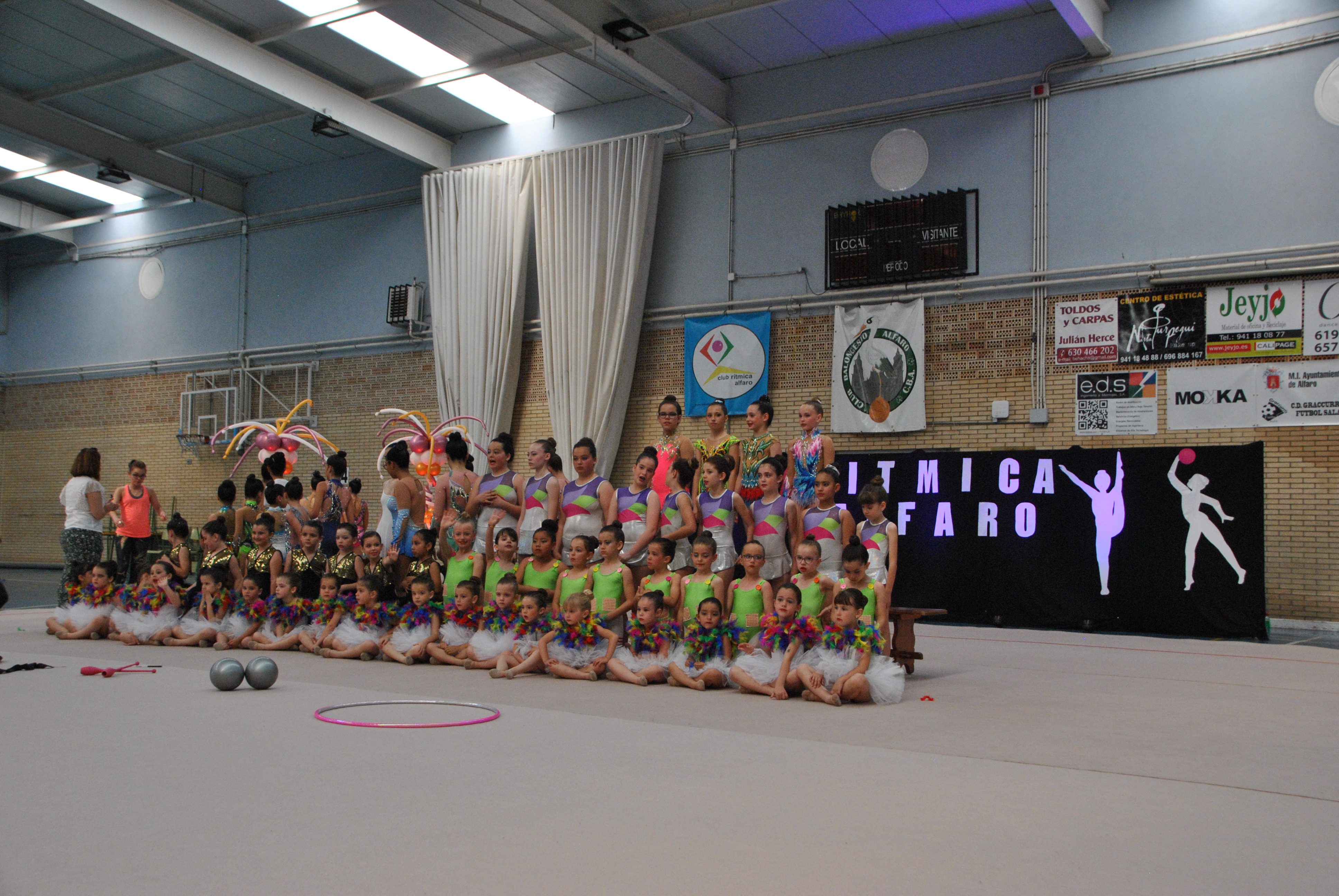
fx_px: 1396
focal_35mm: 38
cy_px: 448
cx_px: 670
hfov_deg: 51.2
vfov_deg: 35.6
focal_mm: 25
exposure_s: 1/160
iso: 800
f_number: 6.3
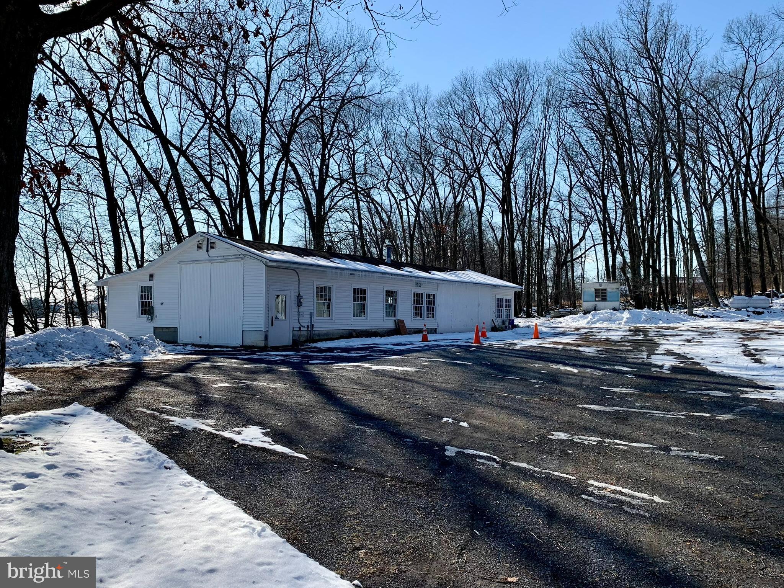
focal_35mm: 26
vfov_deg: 53.1
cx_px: 392
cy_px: 294
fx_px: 589
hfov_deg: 67.3
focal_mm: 4.25
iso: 25
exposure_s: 1/2545
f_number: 1.8
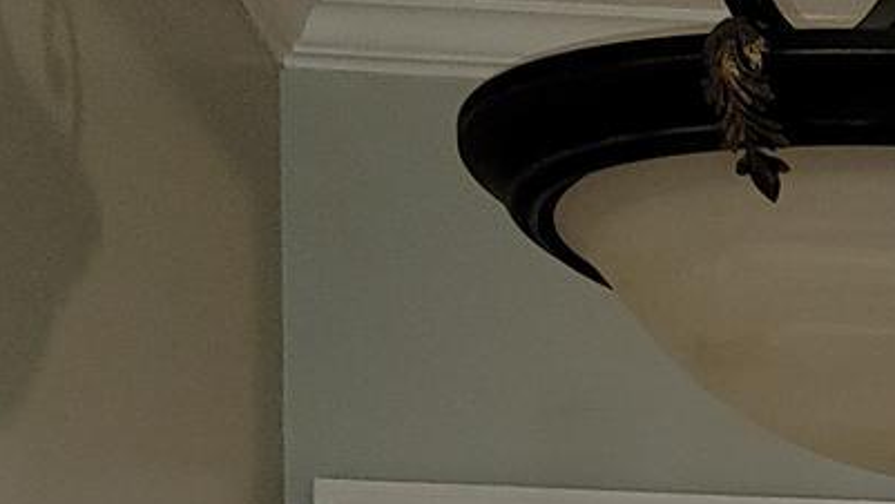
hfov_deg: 14.7
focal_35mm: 139
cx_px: 1207
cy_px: 1389
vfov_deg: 7.8
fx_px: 3300
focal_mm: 7
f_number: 1.8
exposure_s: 1/24
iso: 100
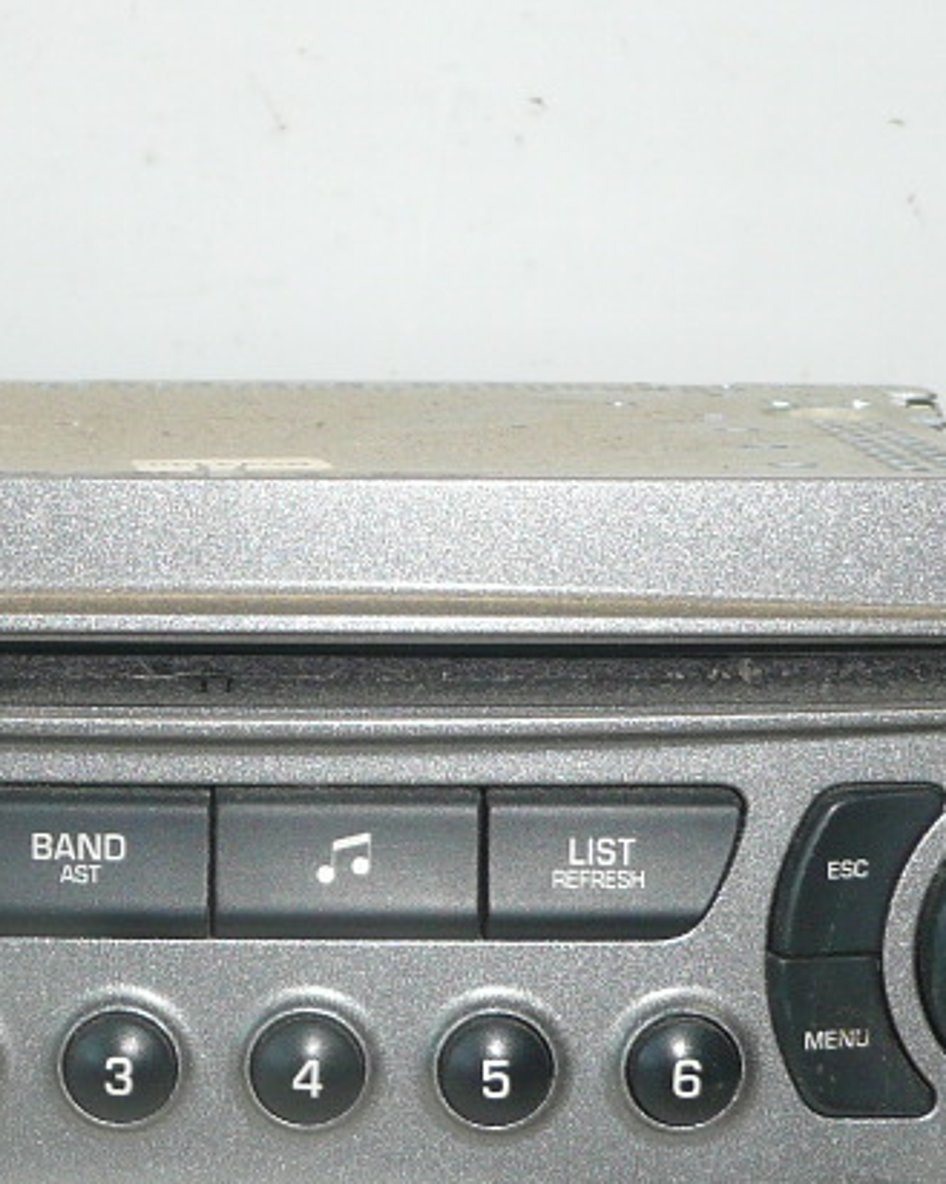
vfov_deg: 22.5
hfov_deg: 17.9
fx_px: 2978
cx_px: 170
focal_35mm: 85
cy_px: 589
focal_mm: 4.6
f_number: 3.3
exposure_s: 1/60
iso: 100
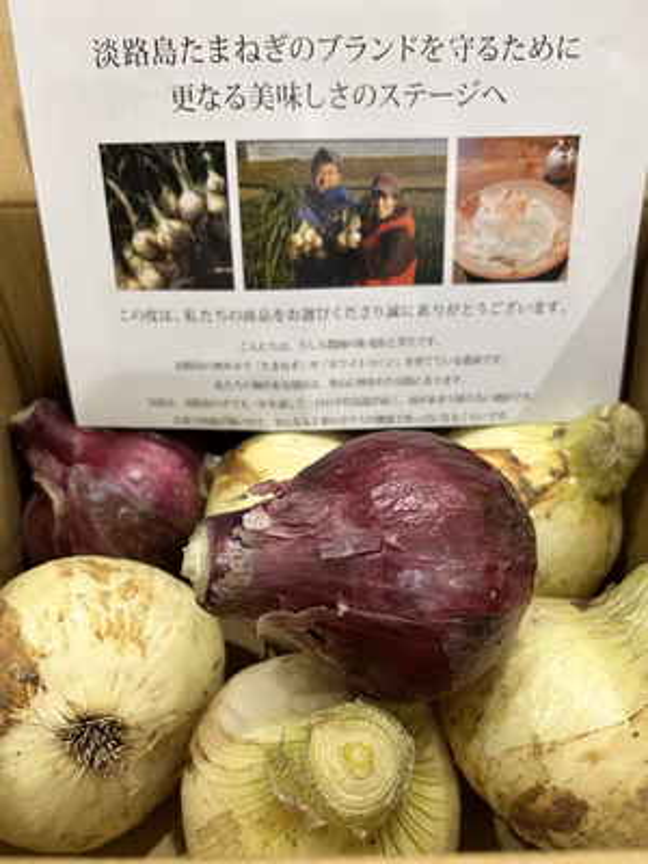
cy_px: 432
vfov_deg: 67.3
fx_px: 649
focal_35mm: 26
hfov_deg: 53.1
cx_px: 324
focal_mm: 5.7
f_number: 1.5
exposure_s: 1/63
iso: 125
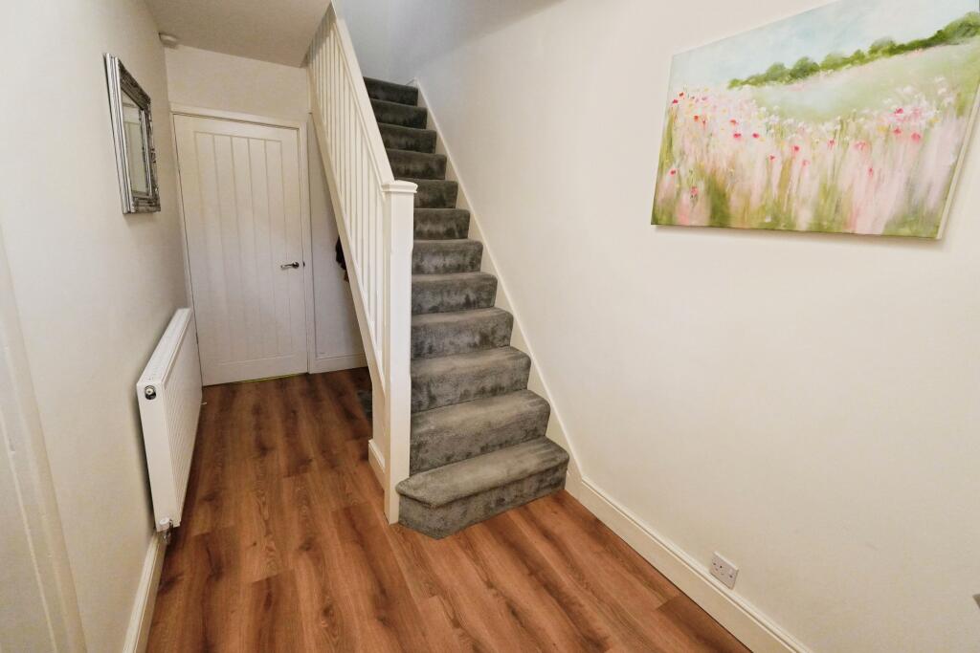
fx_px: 408
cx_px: 490
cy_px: 326
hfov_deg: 100.4
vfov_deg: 77.3
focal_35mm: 15
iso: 2500
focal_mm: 10
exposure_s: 1/160
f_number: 4
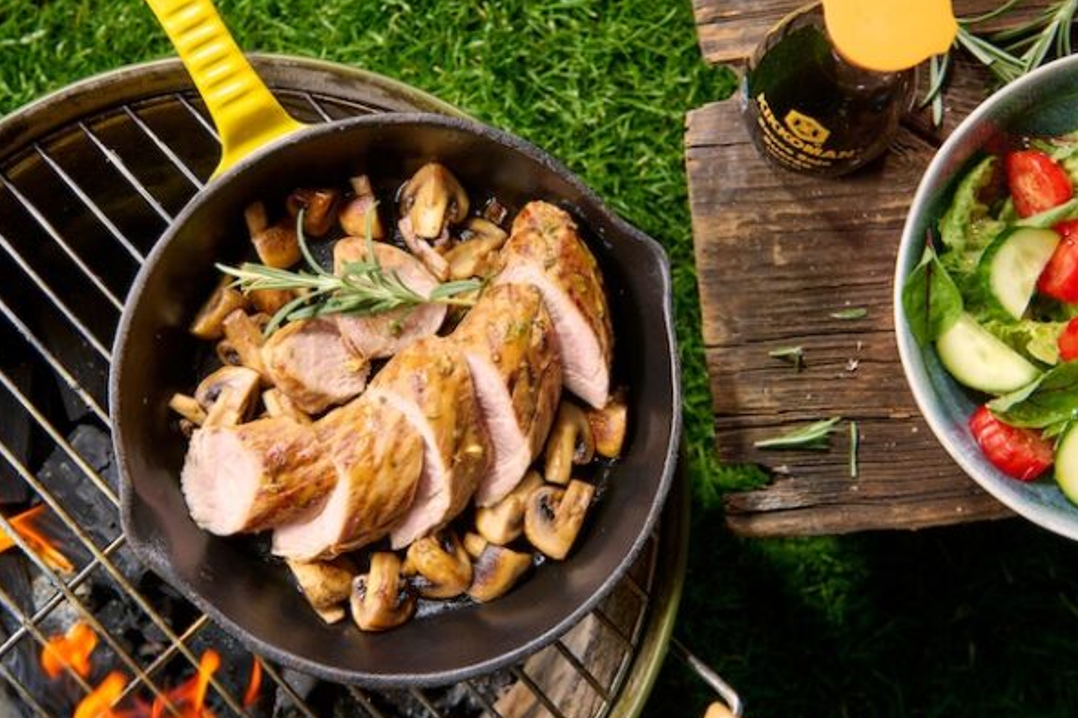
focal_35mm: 52
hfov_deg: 38.2
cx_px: 545
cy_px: 304
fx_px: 1557
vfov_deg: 26.0
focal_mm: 40
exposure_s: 1/160
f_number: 8
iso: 80
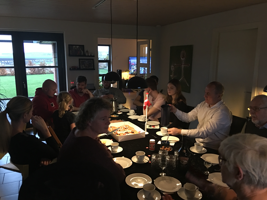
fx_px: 224
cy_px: 100
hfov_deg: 61.7
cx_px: 134
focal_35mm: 29
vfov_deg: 48.2
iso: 125
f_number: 2.2
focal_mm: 4.15
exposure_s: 1/8
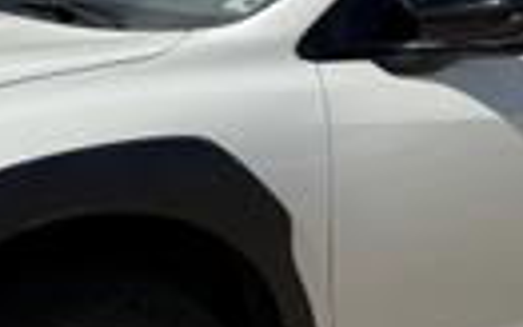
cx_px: 323
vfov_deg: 13.3
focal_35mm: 98
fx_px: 1397
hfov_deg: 21.2
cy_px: 271
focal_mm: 6.76
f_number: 1.78
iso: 80
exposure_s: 1/8130
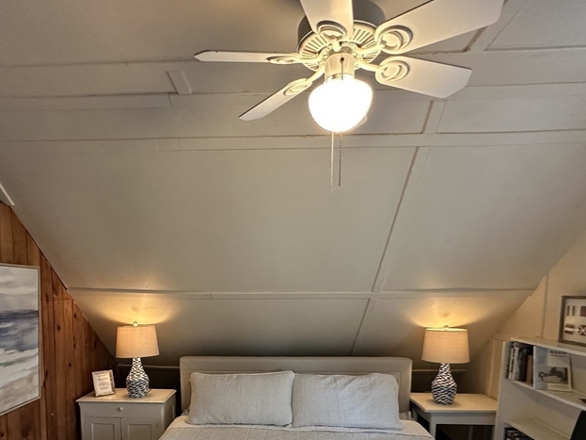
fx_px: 389
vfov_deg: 55.7
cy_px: 335
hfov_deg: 73.6
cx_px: 253
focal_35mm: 23
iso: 250
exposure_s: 1/60
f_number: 2.2
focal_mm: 2.22
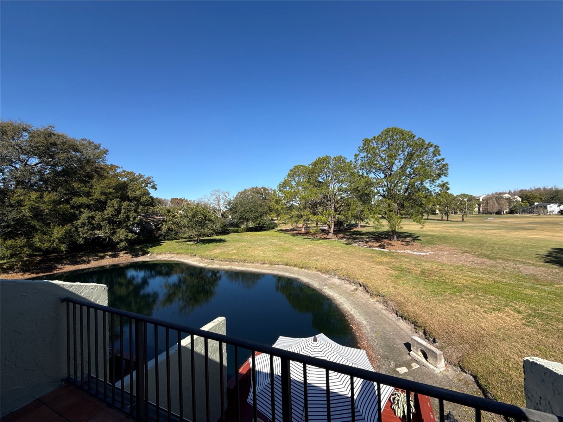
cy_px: 211
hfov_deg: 102.1
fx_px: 228
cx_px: 282
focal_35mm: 14
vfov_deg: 85.7
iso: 50
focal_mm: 2.22
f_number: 2.2
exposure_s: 1/1961
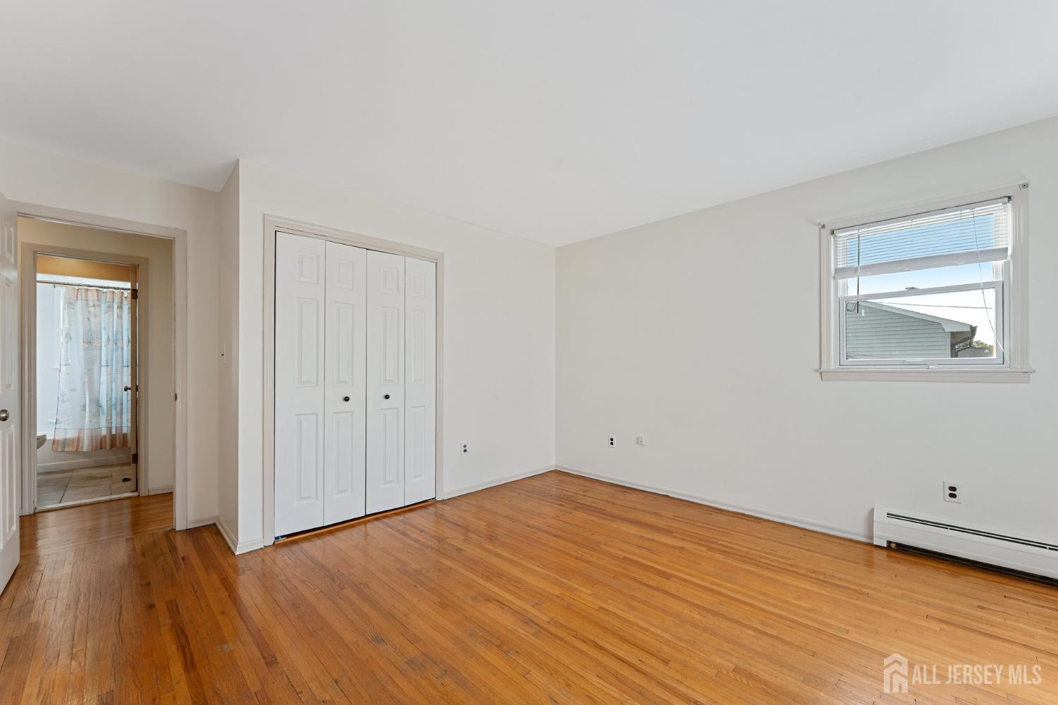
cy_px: 352
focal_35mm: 14
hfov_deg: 104.3
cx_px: 529
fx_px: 411
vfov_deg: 81.2
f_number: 9
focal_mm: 14
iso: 400
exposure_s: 1/8
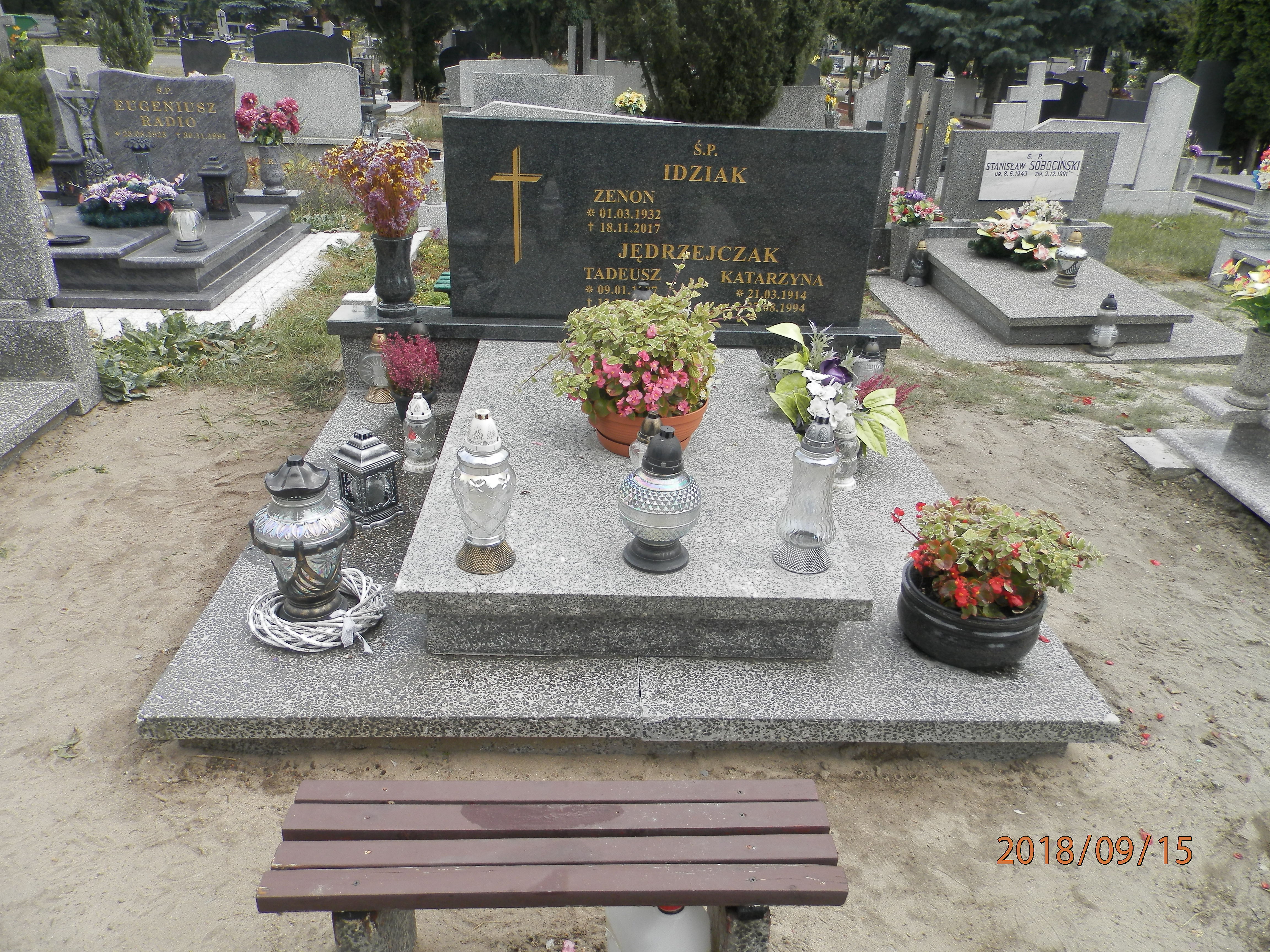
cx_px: 635
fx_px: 917
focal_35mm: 25
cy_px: 476
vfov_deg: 54.9
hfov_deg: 69.4
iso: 80
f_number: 3.1
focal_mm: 4.5
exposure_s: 1/250
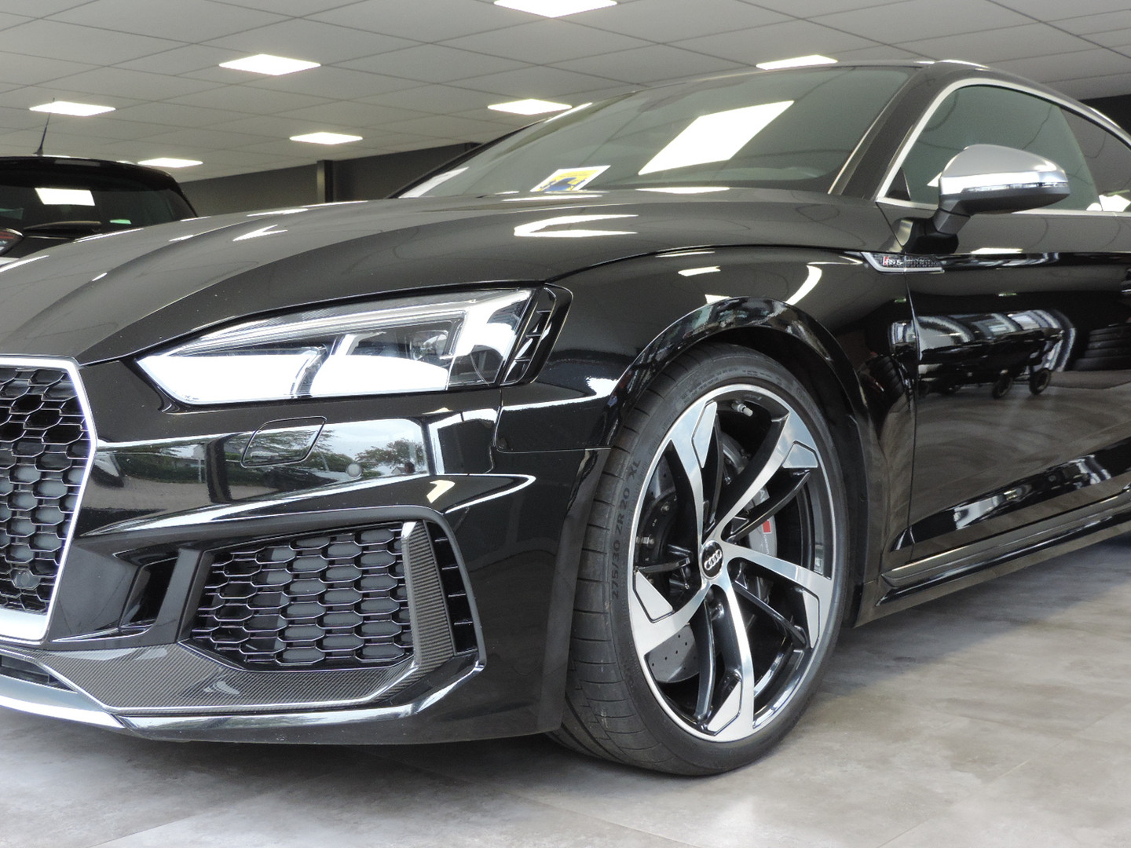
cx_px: 566
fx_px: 1405
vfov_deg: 33.6
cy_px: 424
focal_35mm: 43
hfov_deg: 43.9
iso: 400
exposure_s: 1/40
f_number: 3.4
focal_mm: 7.6
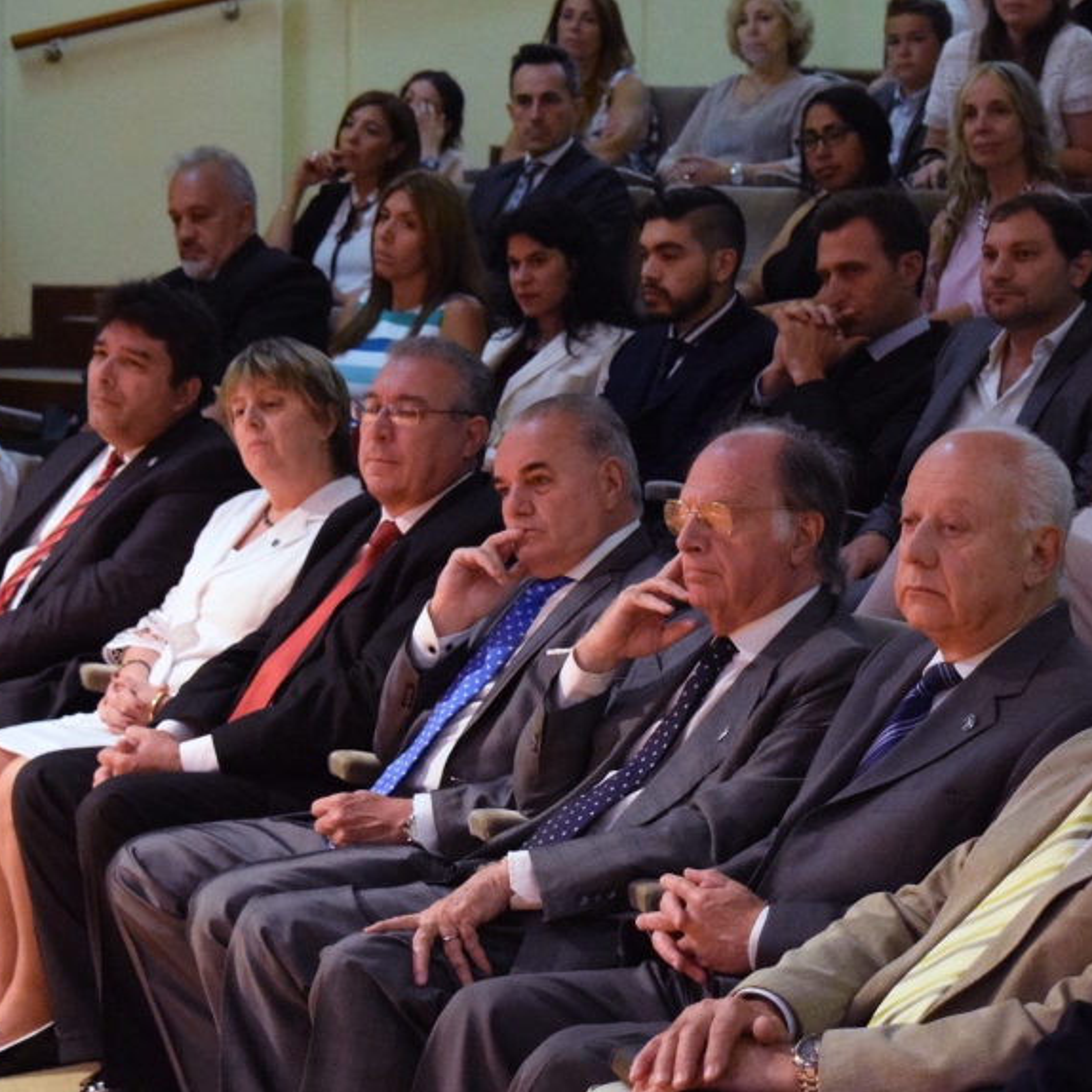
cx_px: 702
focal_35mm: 91
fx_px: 3248
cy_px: 602
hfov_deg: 19.0
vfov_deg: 19.1
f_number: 5
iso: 6400
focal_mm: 40
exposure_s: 1/25
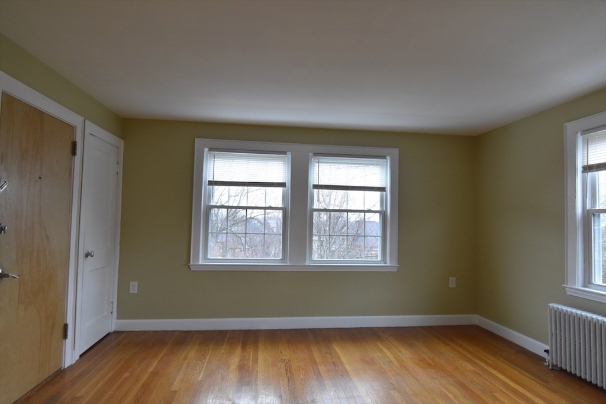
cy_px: 202
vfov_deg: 59.5
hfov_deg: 81.2
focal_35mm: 21
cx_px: 303
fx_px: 354
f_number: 4
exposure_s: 1/60
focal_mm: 14
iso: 800
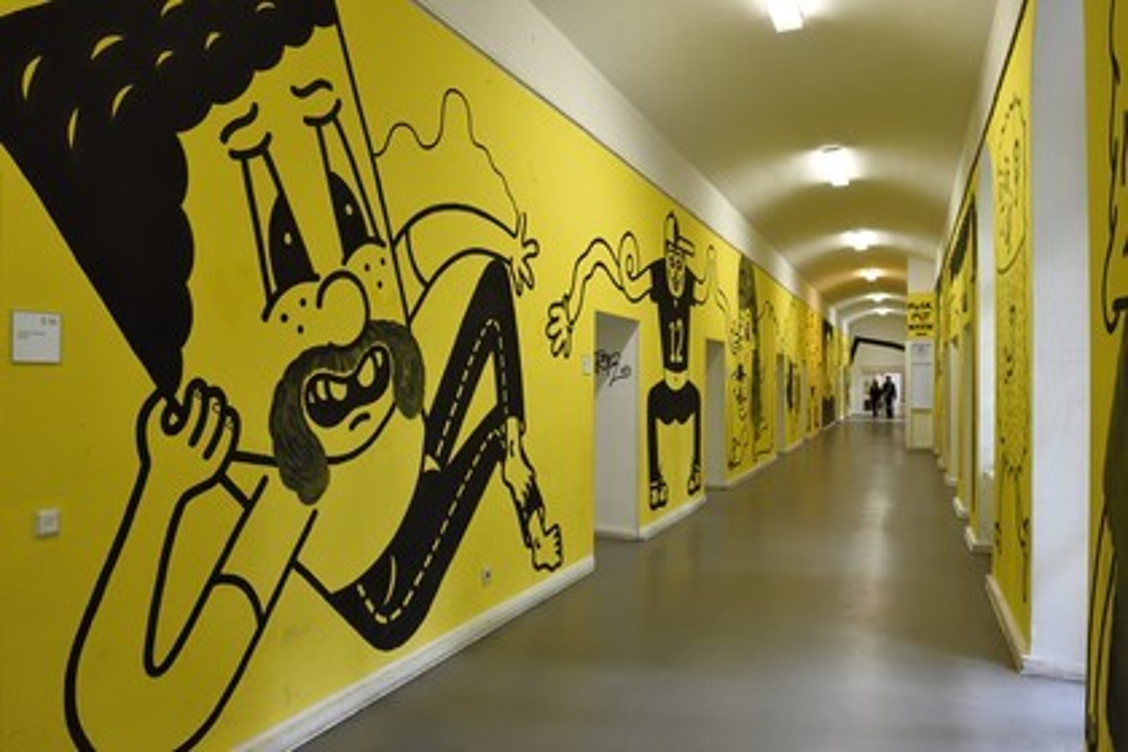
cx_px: 564
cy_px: 376
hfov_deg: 73.7
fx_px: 752
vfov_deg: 53.1
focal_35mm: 24
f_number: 9
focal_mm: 24
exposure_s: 1/50
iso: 4000
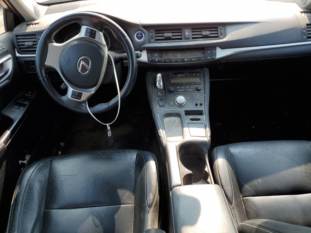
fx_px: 234
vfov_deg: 53.1
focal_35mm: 26
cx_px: 156
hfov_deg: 67.3
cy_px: 116
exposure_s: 1/357
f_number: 1.5
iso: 50
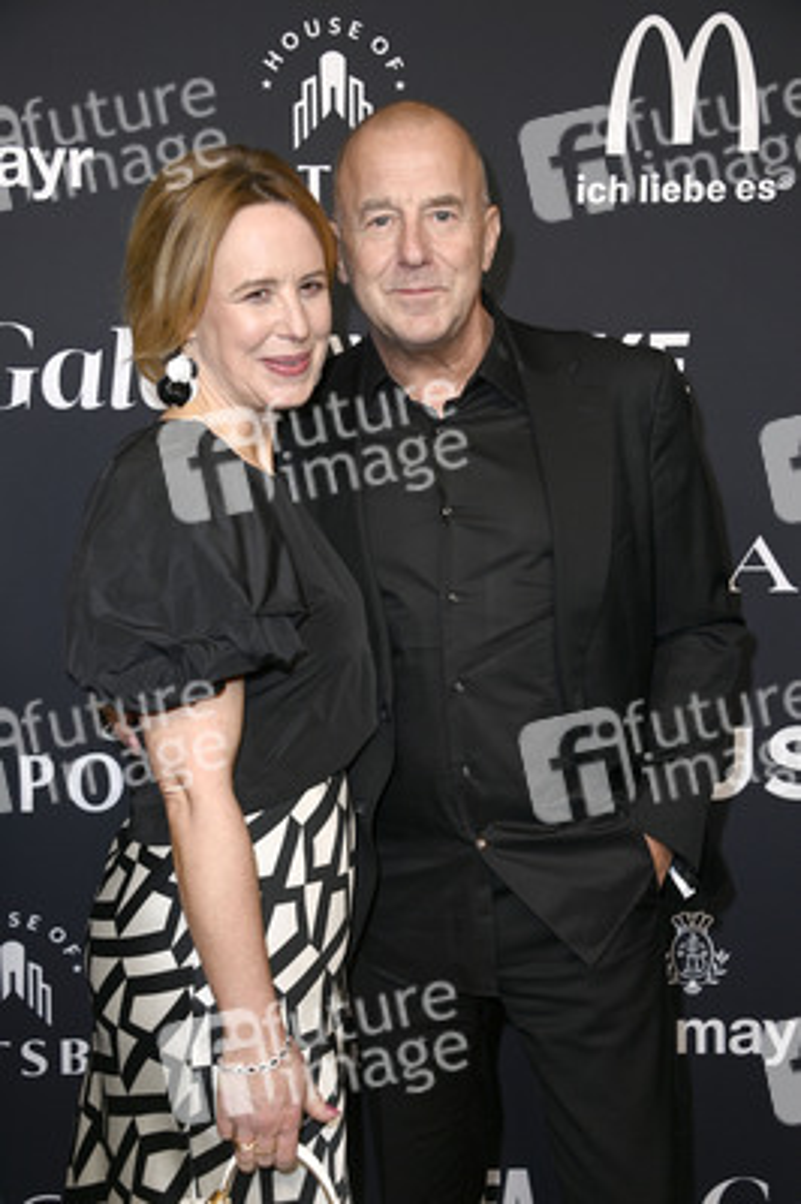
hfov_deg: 26.9
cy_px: 602
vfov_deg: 39.6
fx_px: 1672
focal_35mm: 50
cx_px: 400
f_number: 5.6
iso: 500
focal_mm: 50
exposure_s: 1/250
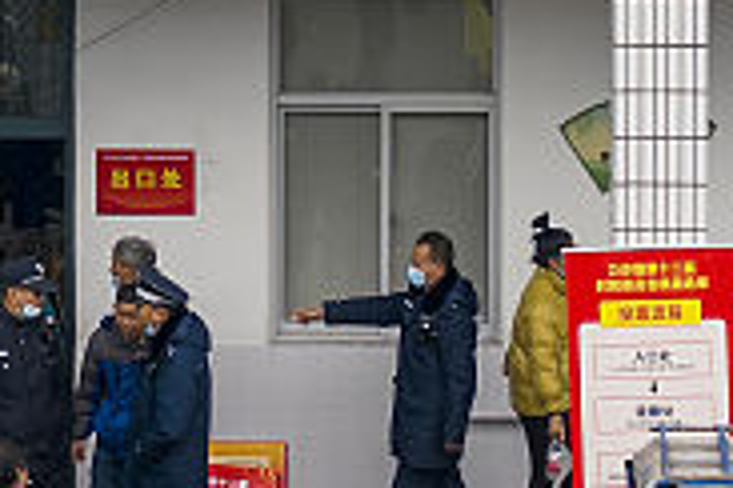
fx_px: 3746
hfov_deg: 11.1
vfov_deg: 7.3
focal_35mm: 184
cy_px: -242
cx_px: 124
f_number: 3.5
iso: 100
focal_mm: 10.26
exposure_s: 1/240
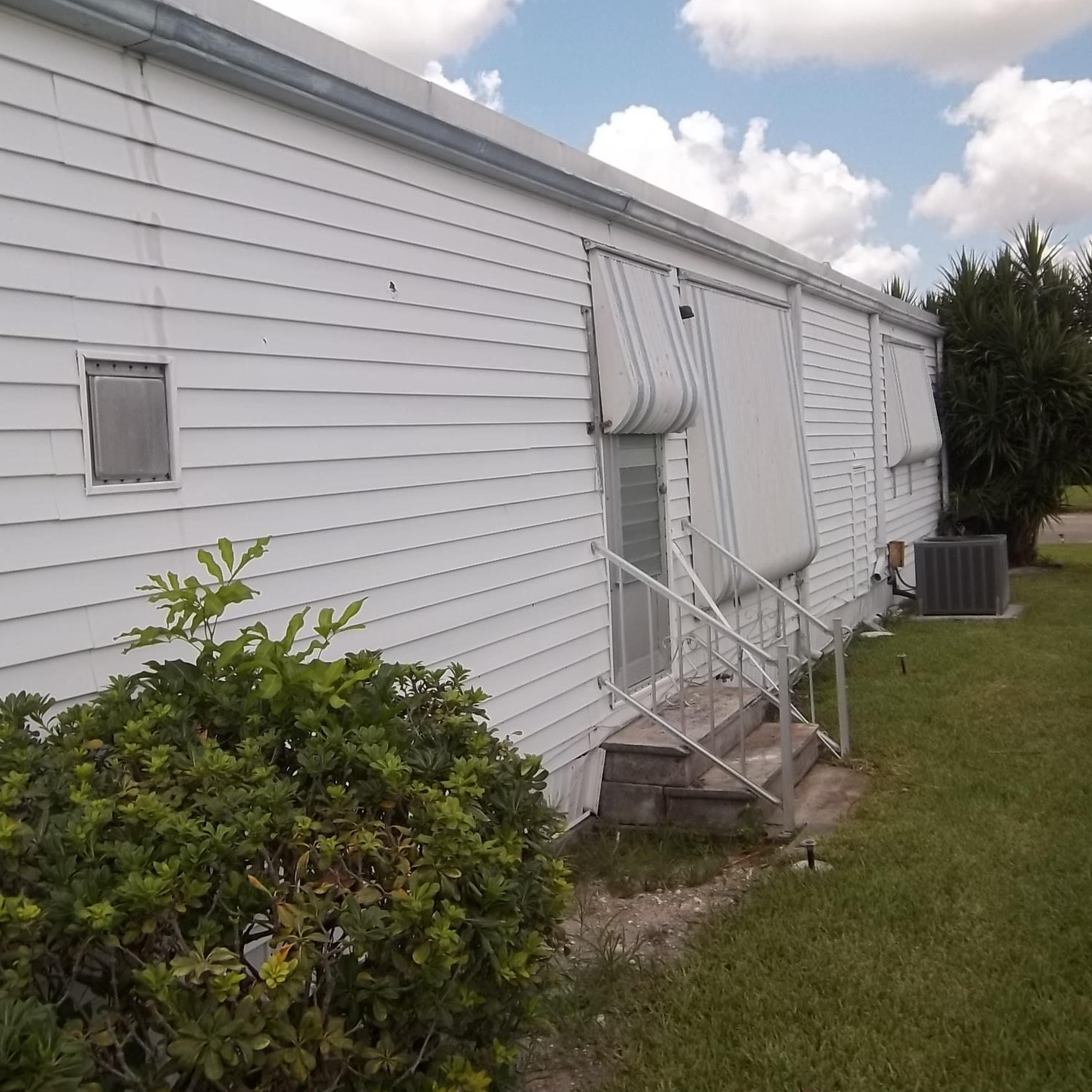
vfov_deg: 48.4
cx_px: 519
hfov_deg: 48.4
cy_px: 537
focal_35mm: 34
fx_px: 1213
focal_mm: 5.05
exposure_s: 1/160
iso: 64
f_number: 7.86
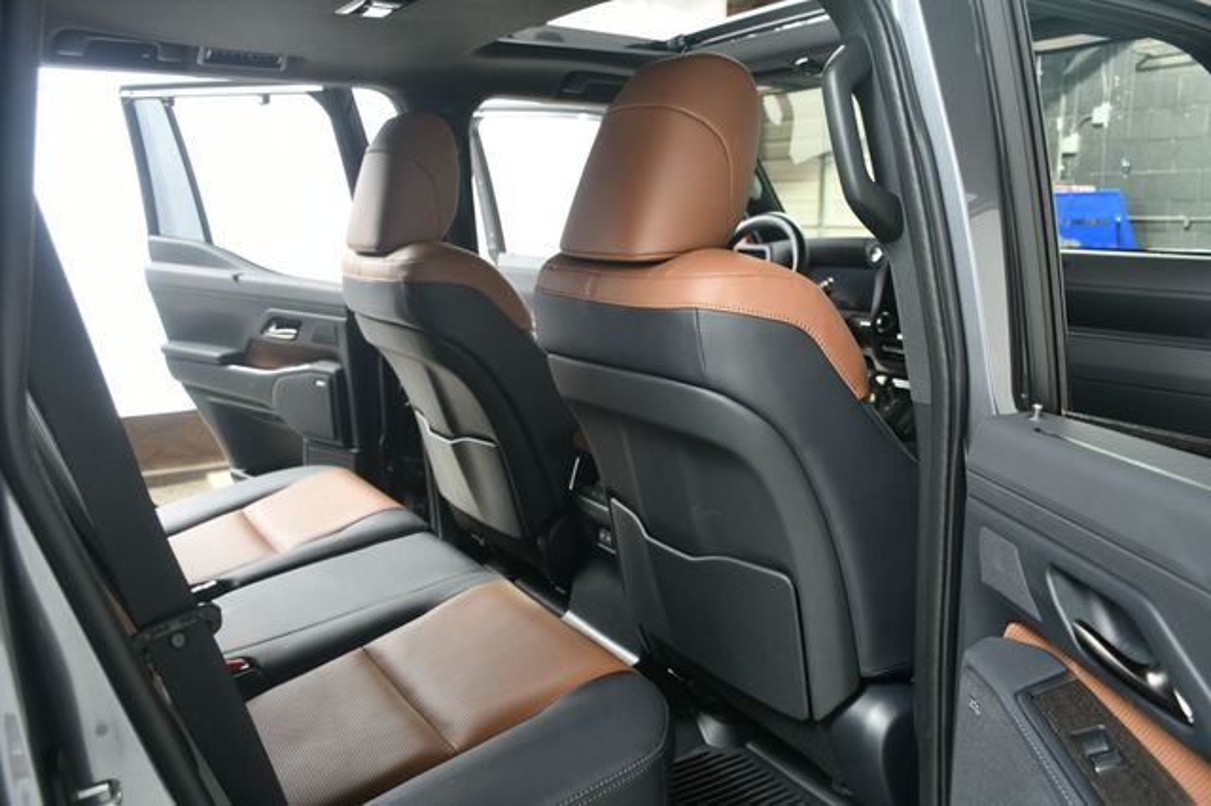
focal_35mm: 30
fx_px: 1009
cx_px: 606
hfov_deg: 62.0
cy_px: 403
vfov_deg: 43.6
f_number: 4.5
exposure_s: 1/160
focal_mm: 20
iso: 100
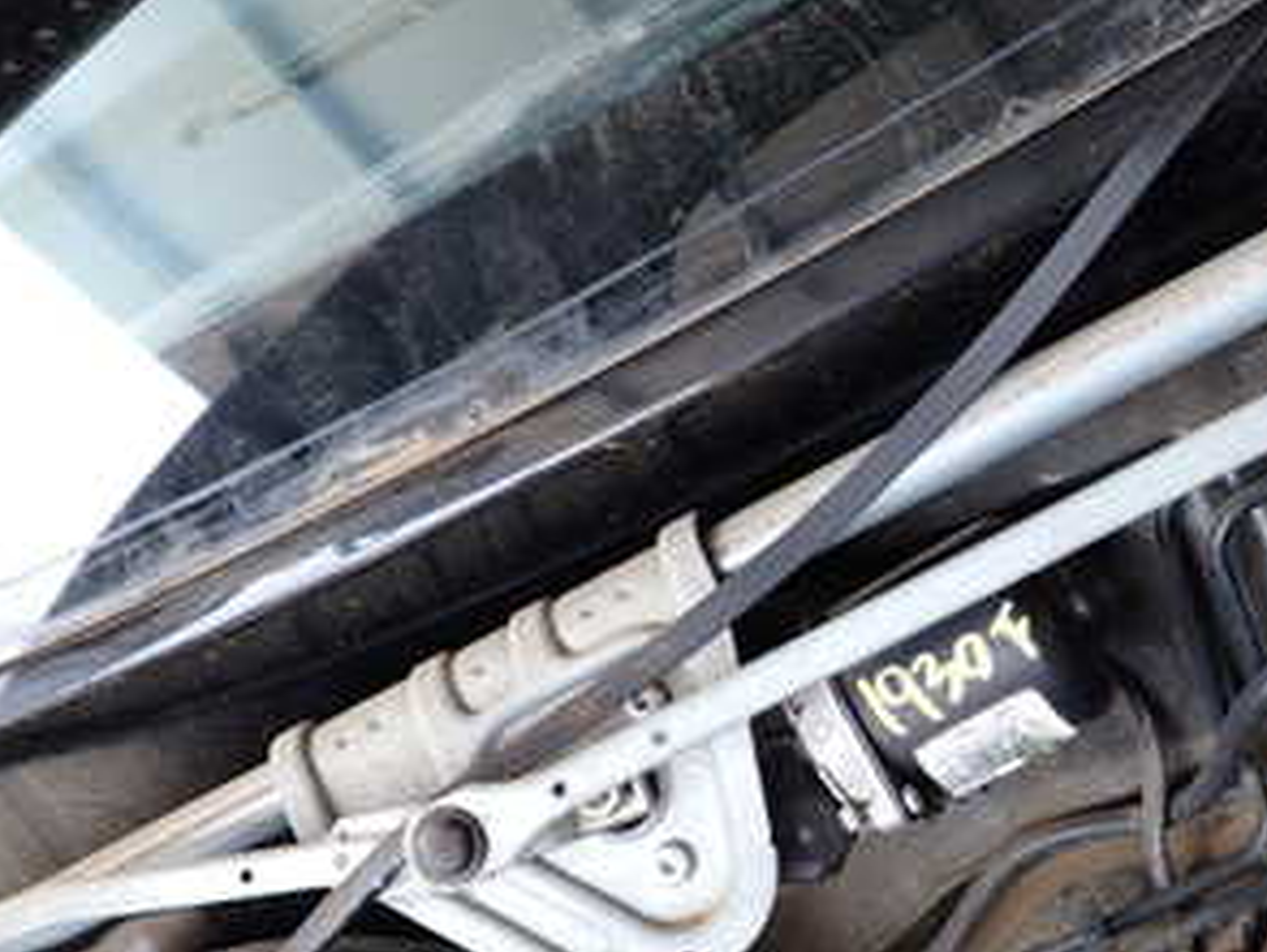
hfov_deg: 37.5
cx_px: 625
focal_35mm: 51
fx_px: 1868
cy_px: 582
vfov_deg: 28.5
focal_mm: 4.5
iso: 100
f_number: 2
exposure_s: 1/125
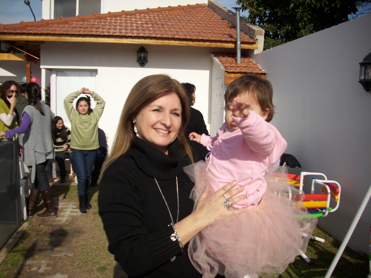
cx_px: 186
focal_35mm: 31
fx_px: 332
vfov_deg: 45.4
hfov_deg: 58.4
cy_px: 139
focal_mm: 6.2
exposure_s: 1/458
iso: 50
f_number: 5.6
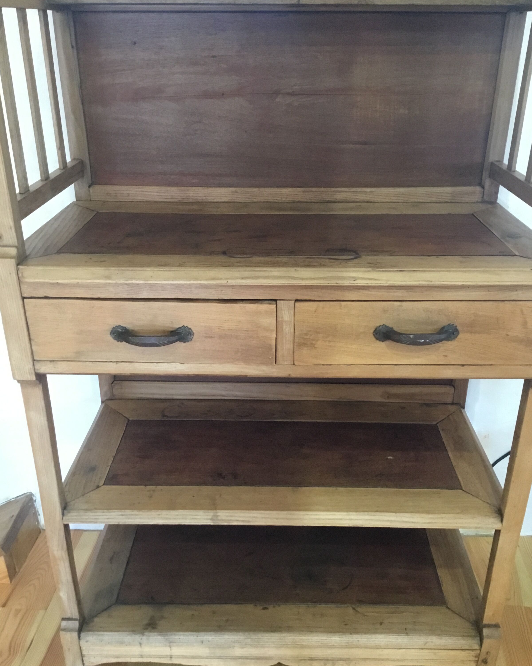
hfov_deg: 44.5
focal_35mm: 33
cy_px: 350
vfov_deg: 54.2
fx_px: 650
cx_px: 264
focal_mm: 3.3
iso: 200
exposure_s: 1/20
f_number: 2.4
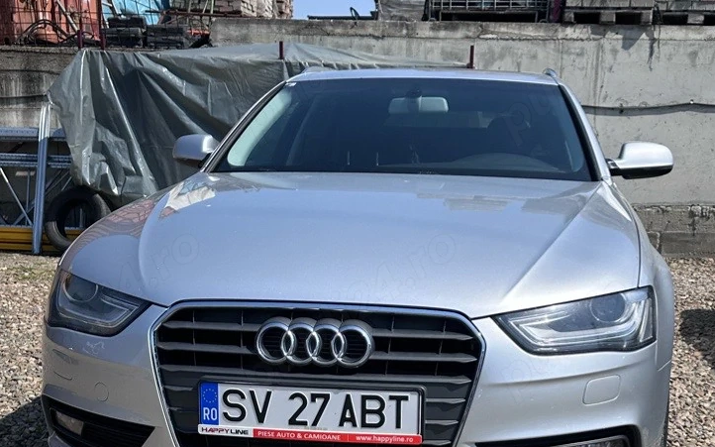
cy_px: 352
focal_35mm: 47
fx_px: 916
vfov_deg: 26.9
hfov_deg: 42.5
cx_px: 415
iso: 80
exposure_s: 1/5000
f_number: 1.78
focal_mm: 6.86
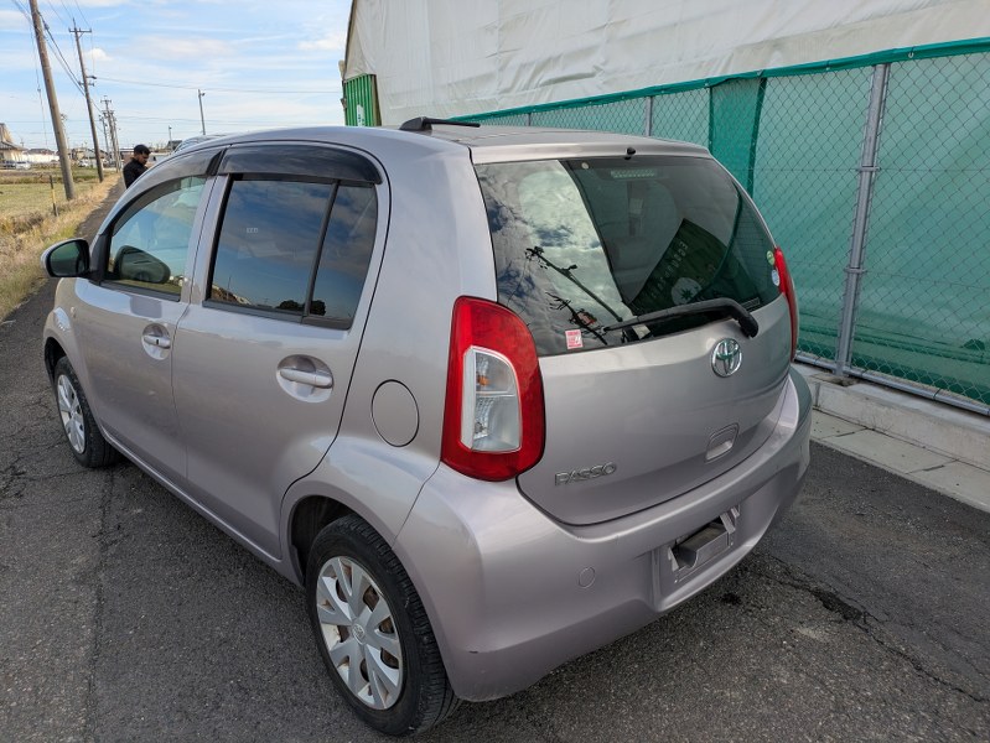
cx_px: 495
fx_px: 715
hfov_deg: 69.4
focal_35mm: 25
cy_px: 372
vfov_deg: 54.9
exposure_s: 1/1340
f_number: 1.89
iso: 50
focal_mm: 5.43
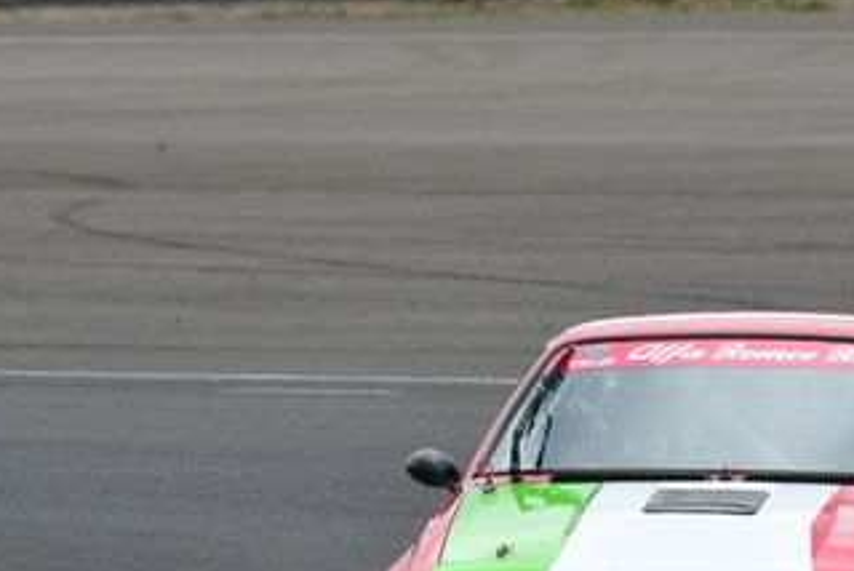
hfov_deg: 1.3
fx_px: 37372
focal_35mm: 1574
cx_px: 774
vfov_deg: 0.9
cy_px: 267
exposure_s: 1/640
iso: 500
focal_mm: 420
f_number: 10
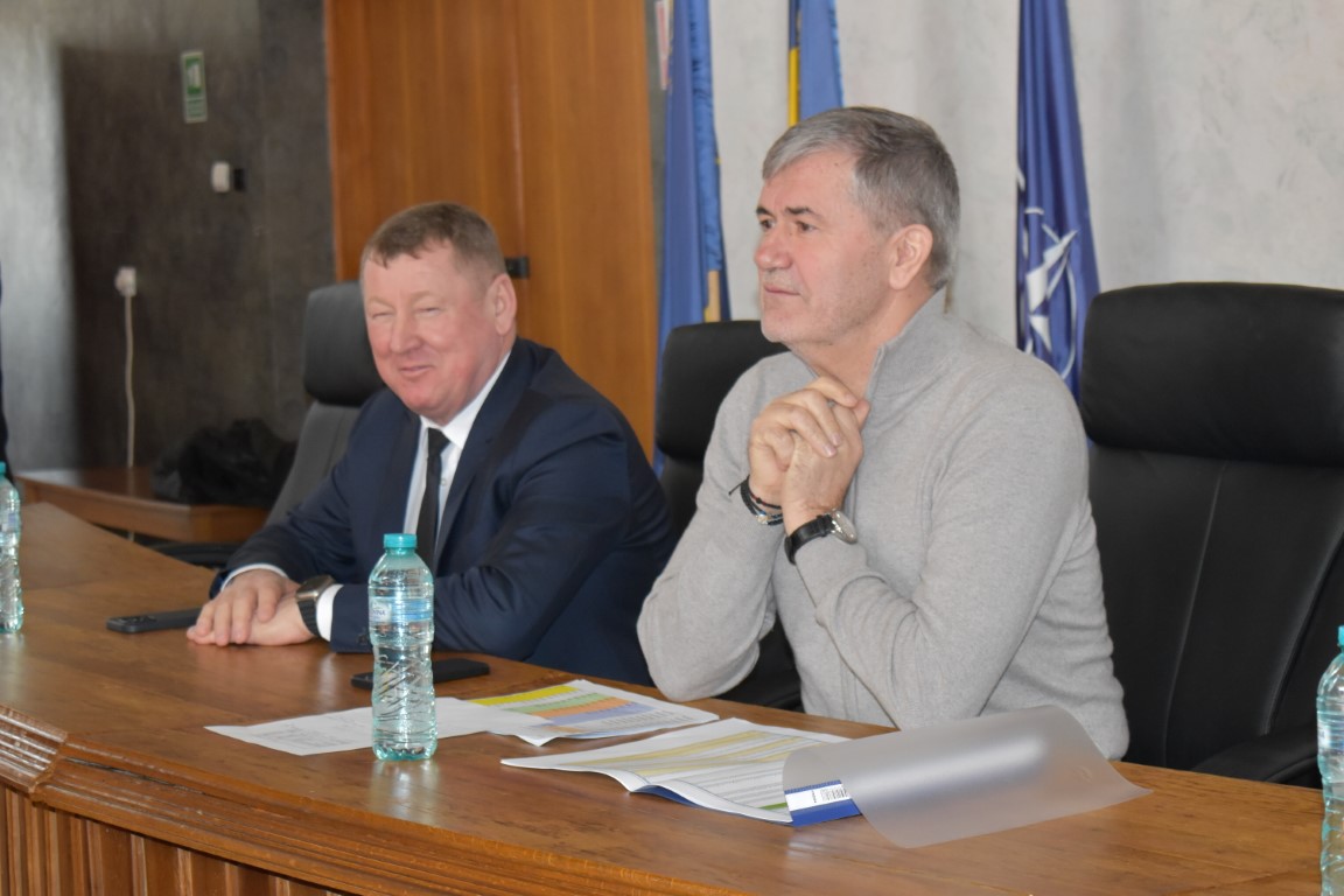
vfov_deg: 16.6
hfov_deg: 24.6
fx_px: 3080
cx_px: 672
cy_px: 448
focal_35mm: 82
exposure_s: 1/60
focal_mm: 55
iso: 2000
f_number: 5.6
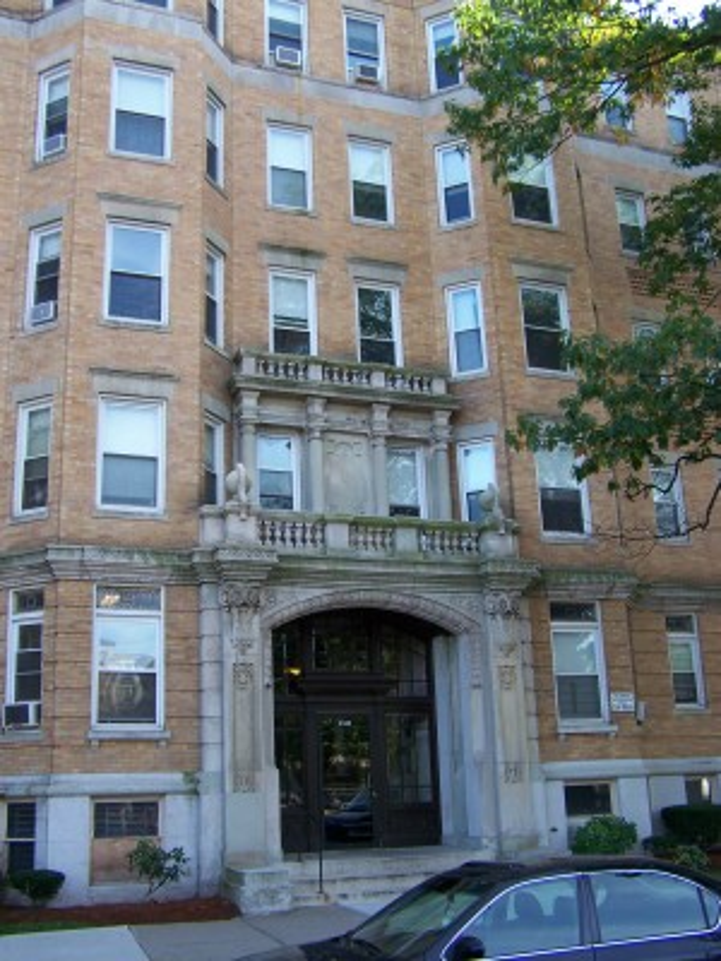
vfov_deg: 49.0
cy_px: 480
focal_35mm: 38
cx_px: 360
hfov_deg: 37.7
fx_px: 1055
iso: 64
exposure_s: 1/125
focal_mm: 6.3
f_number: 2.8
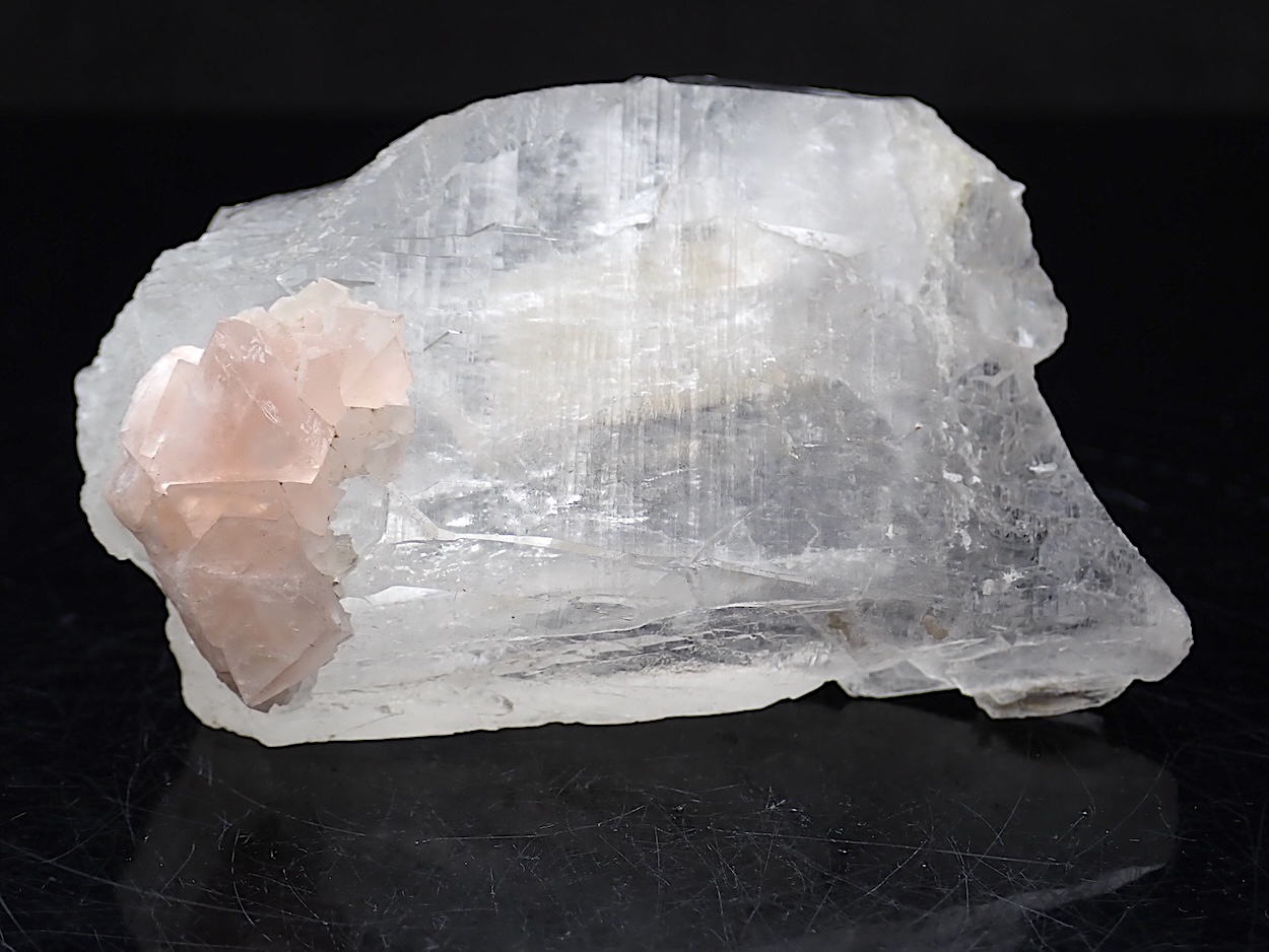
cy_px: 476
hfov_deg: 31.2
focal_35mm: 62
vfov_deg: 23.7
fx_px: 2273
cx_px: 634
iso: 125
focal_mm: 11.09
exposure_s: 1/125
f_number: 3.6
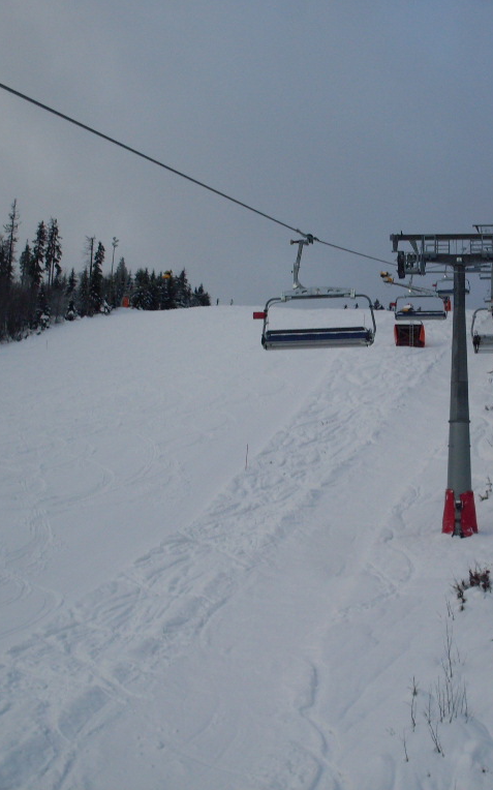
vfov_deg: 37.5
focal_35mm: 54
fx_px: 1162
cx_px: 342
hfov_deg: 23.8
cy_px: 394
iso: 80
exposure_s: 1/125
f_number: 8.4
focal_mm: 6.3
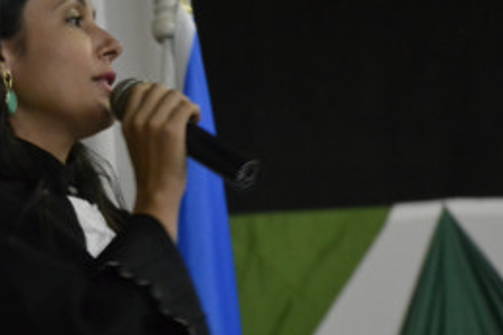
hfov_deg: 8.9
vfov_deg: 6.0
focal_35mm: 230
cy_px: 205
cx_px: 69
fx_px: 3213
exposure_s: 1/25
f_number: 5.6
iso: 3200
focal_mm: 80
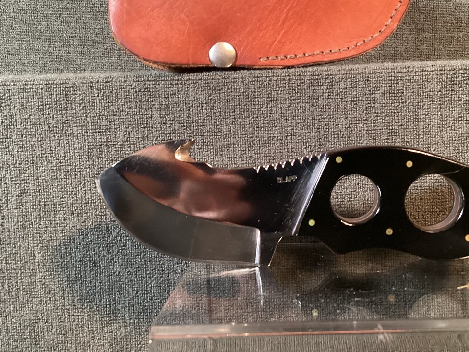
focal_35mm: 48
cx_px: 274
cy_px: 149
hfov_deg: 39.5
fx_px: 650
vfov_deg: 30.2
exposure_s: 1/30
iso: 500
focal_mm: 3.3
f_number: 2.4
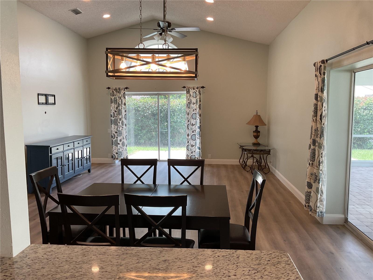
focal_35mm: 29
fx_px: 312
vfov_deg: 48.2
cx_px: 186
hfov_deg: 61.7
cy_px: 140
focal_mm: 3
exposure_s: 1/120
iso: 64
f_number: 1.8
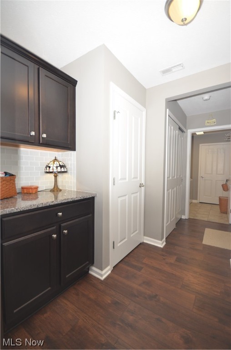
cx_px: 116
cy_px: 175
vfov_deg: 100.5
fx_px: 145
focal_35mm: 15
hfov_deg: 77.0
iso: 200
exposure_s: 1/60
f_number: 5
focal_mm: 10
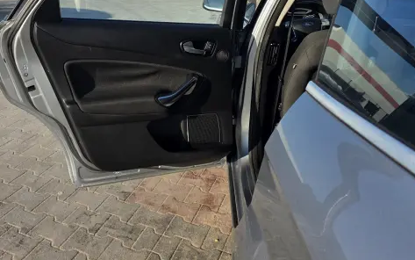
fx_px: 373
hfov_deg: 57.7
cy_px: 53
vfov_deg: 37.0
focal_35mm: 33
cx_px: 168
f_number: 1.7
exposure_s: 1/3972
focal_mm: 6.3
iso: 80
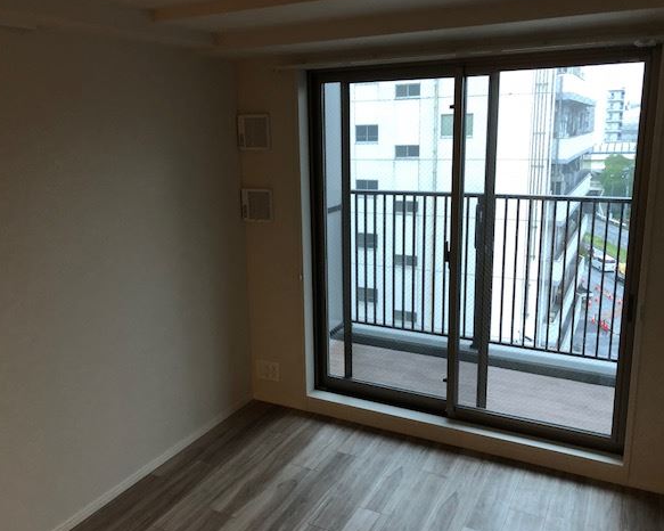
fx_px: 589
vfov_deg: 48.5
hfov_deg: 58.8
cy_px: 263
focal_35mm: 30
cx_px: 319
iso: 50
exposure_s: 1/17
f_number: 1.8
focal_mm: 3.99
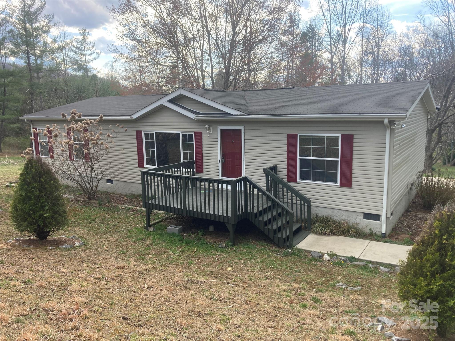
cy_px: 170
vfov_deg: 49.7
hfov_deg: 63.4
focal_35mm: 28
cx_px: 228
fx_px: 368
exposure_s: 1/369
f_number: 1.8
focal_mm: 3.99
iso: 20
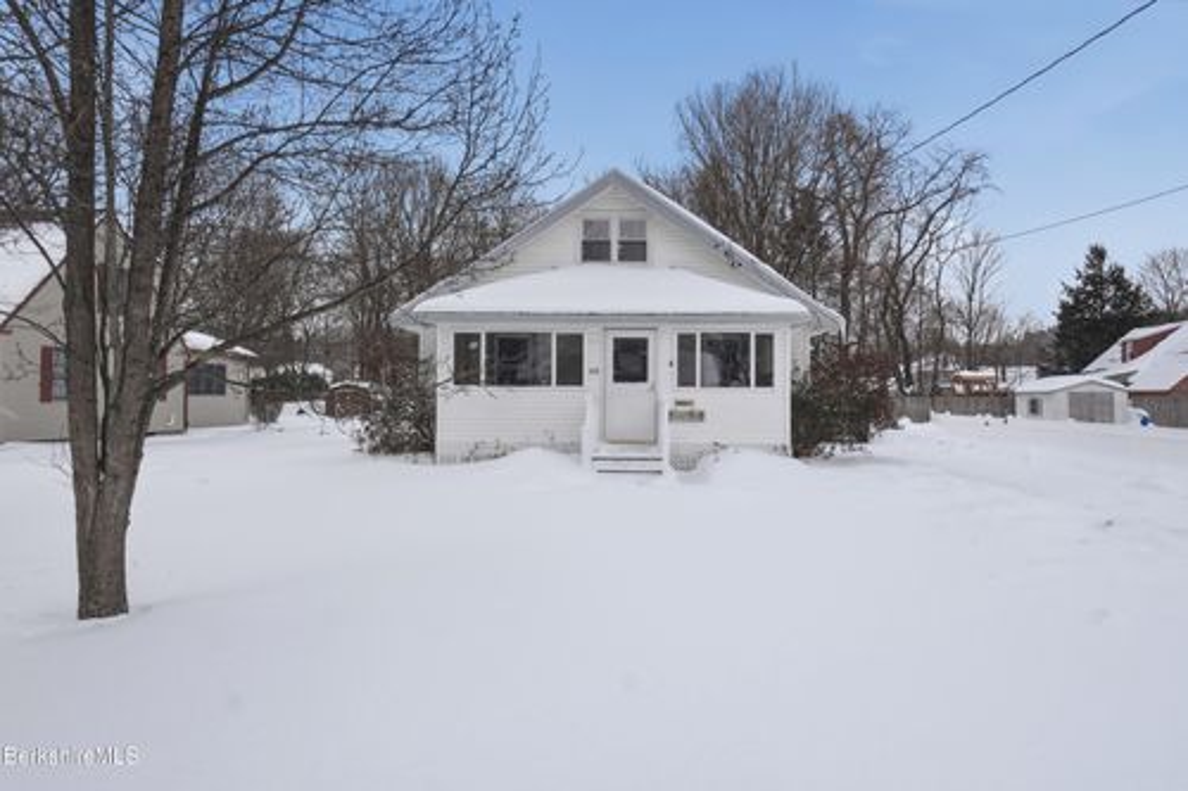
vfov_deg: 59.5
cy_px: 396
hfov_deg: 81.2
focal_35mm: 21
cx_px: 594
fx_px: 693
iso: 200
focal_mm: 14
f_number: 9
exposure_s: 1/1600
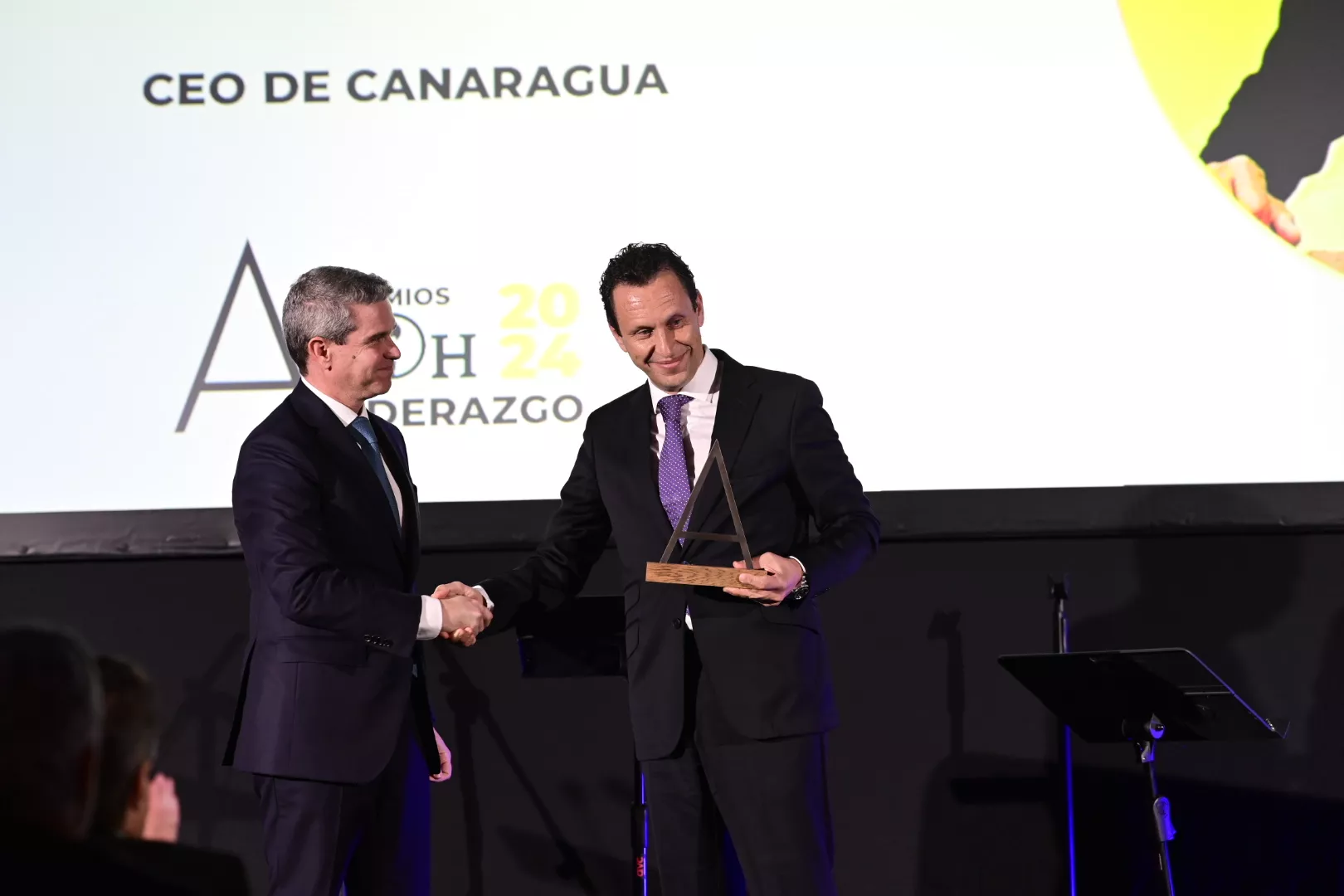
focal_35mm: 135
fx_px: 5040
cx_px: 672
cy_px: 448
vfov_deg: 10.2
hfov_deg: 15.2
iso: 3200
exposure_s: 1/400
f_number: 3.2
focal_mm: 135
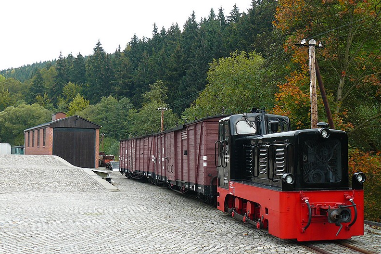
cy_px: 120
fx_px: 444
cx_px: 190
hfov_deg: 46.4
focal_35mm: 42
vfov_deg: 31.9
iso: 100
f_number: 3.2
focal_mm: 6.7
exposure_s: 1/250
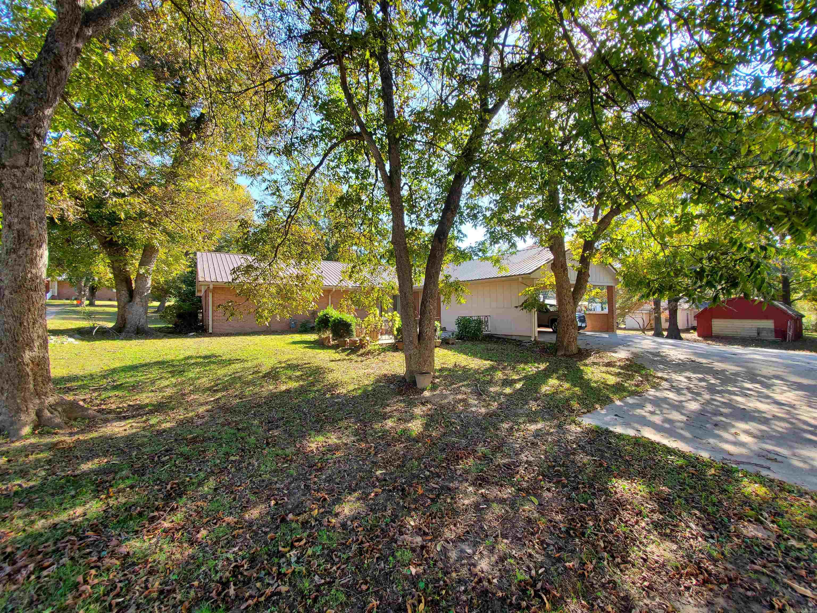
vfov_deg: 89.9
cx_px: 408
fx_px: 307
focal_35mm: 13
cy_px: 306
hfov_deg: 106.2
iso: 50
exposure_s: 1/156
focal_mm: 1.8
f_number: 2.2
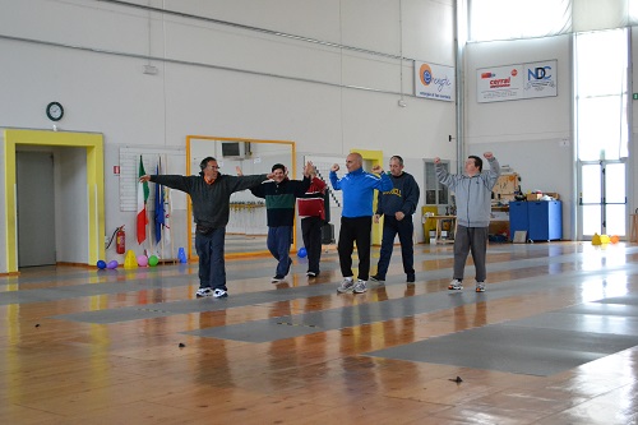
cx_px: 319
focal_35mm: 51
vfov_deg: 26.5
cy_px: 212
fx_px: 903
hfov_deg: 38.9
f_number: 5
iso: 3200
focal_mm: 34
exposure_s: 1/160
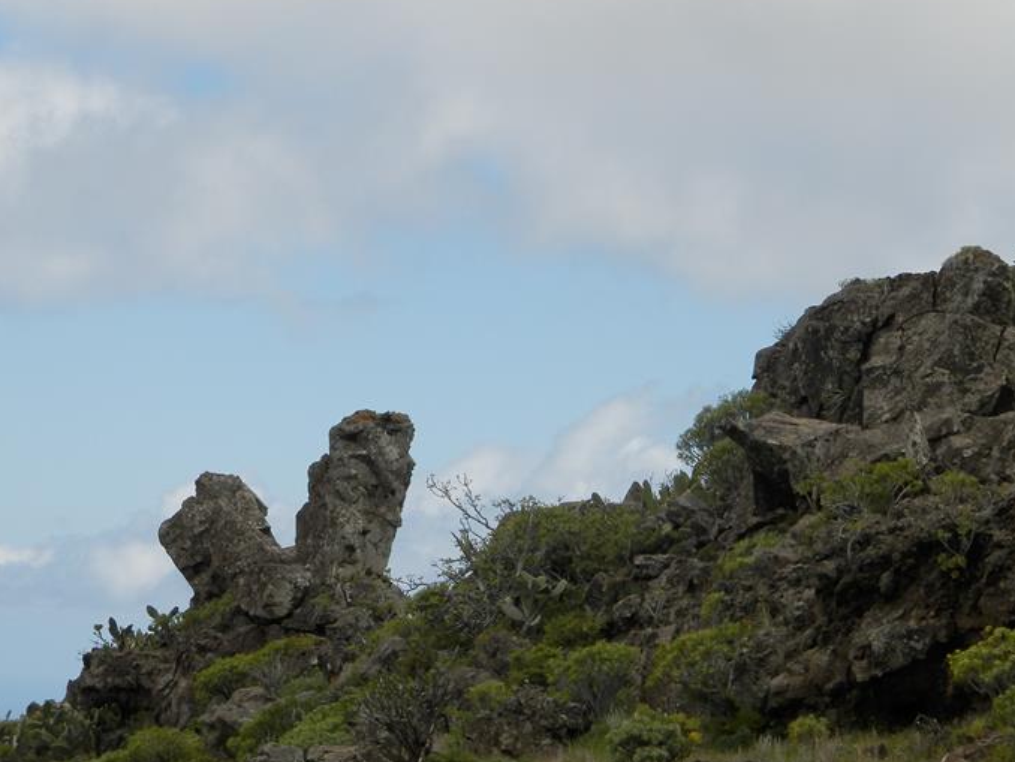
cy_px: 338
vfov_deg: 9.3
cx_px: 617
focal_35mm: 160
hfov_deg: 12.3
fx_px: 4693
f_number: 4.5
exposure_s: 1/800
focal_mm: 19
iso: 80
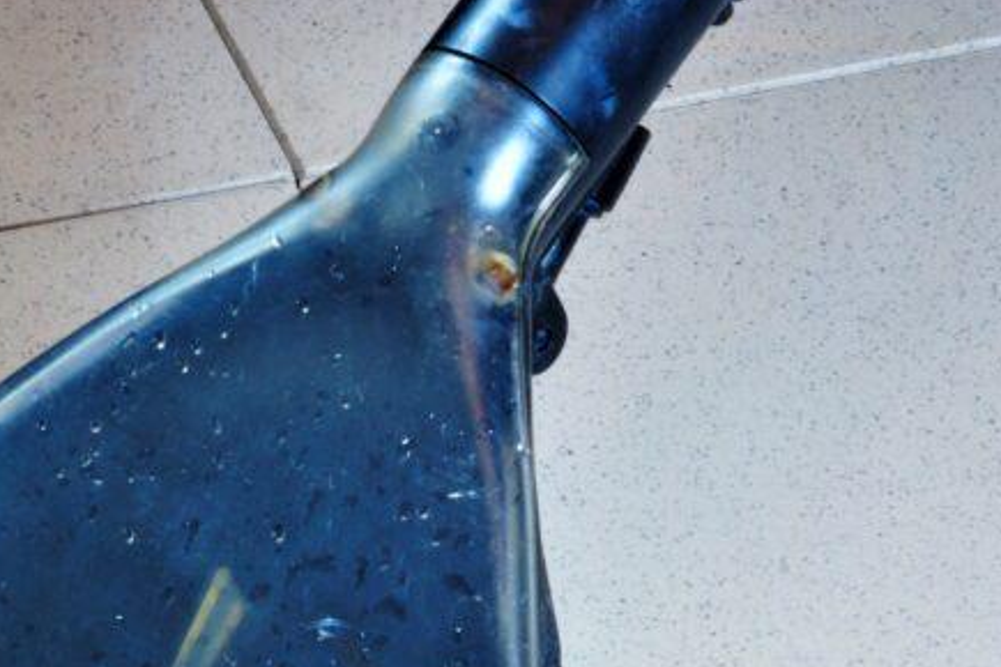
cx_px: -21
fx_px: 6867
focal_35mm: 247
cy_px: 737
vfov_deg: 5.5
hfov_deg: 8.3
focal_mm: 70
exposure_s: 30
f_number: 32
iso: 100
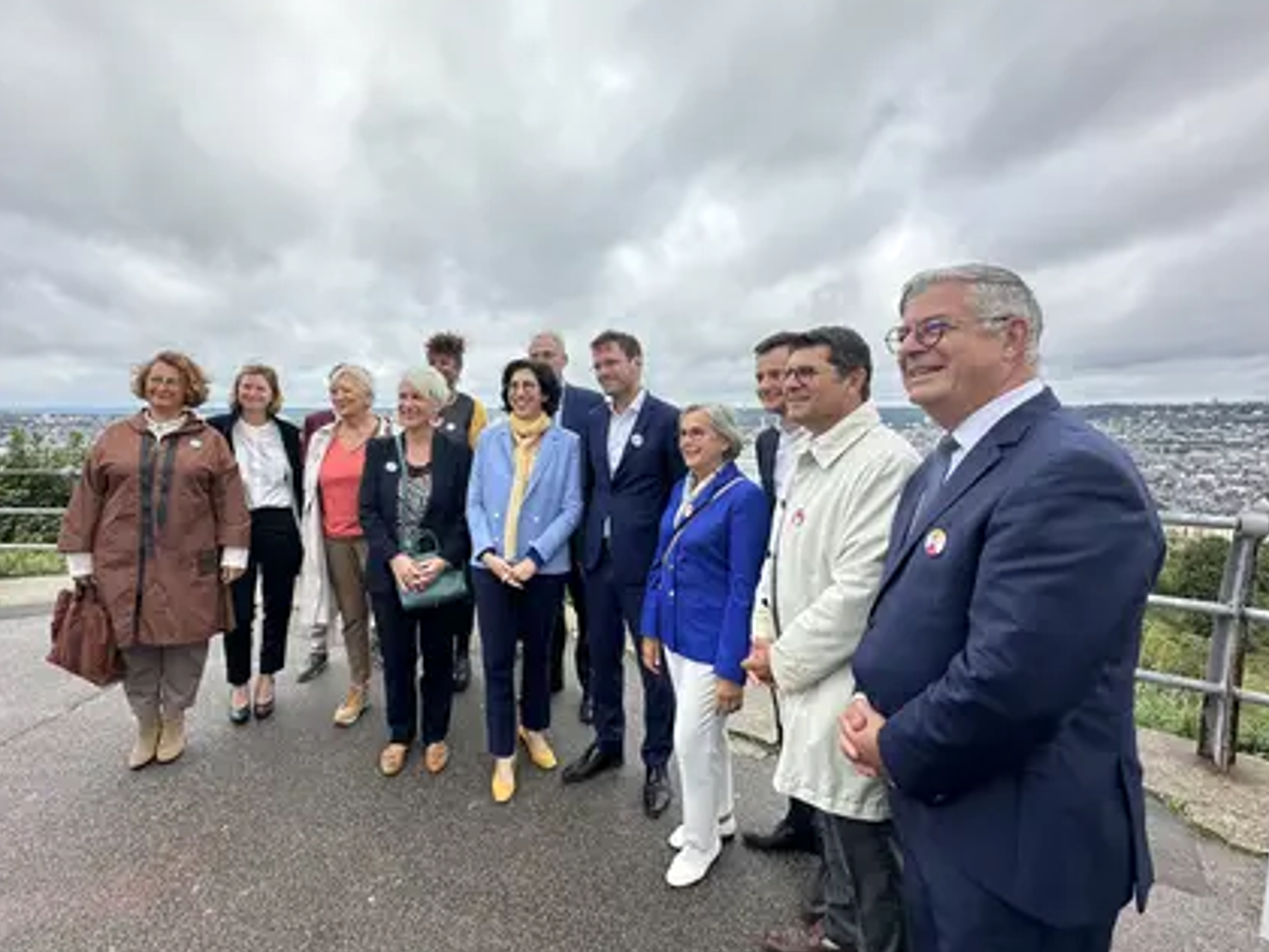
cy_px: 450
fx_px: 587
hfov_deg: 94.1
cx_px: 565
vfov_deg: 78.0
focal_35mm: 16
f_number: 2.2
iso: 40
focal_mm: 2.22
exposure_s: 1/882
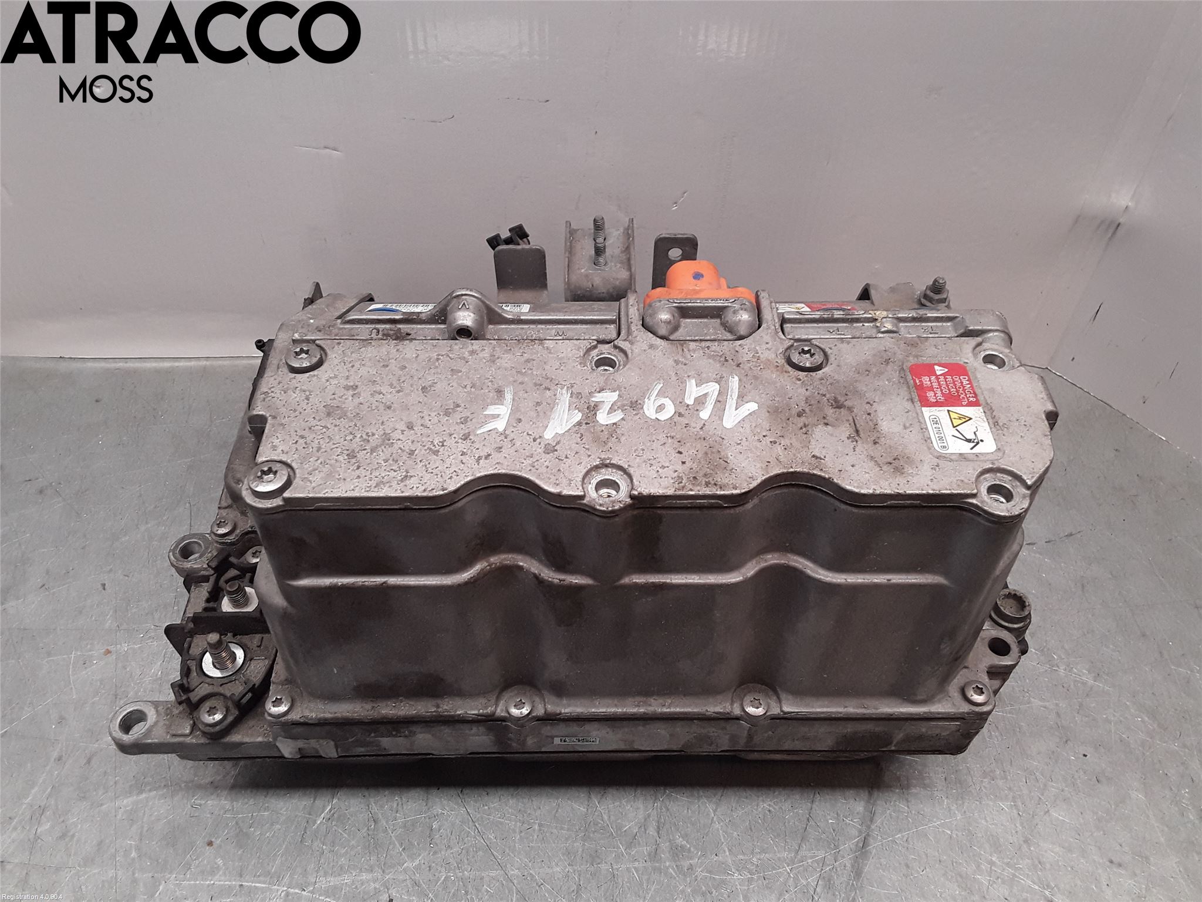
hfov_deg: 63.4
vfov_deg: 49.7
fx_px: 972
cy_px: 451
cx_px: 601
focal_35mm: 28
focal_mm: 2.91
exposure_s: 1/100
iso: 50
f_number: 1.9
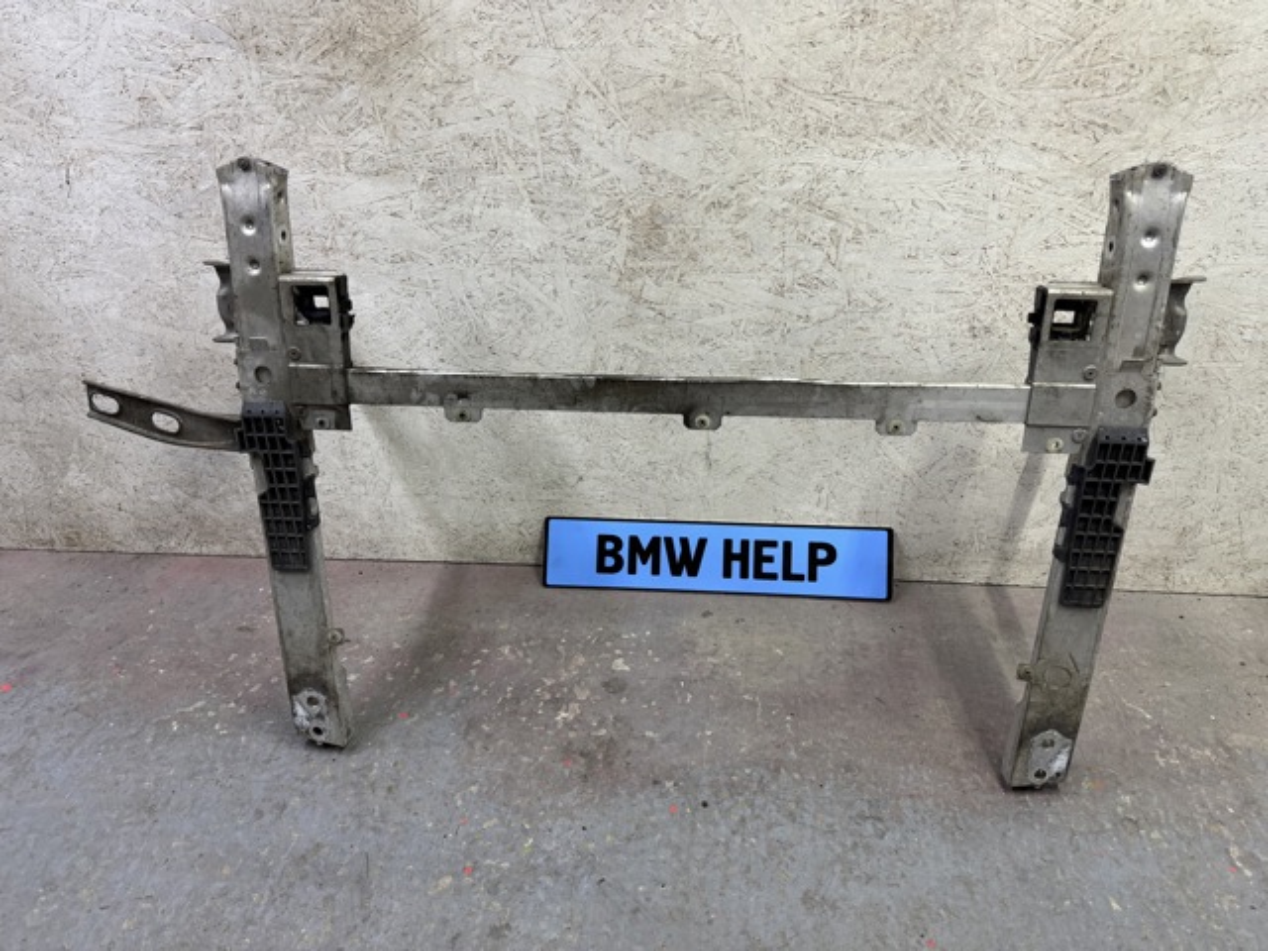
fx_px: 879
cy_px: 476
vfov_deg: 56.8
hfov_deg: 71.6
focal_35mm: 24
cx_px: 634
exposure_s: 1/50
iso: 200
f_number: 1.78
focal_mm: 6.76
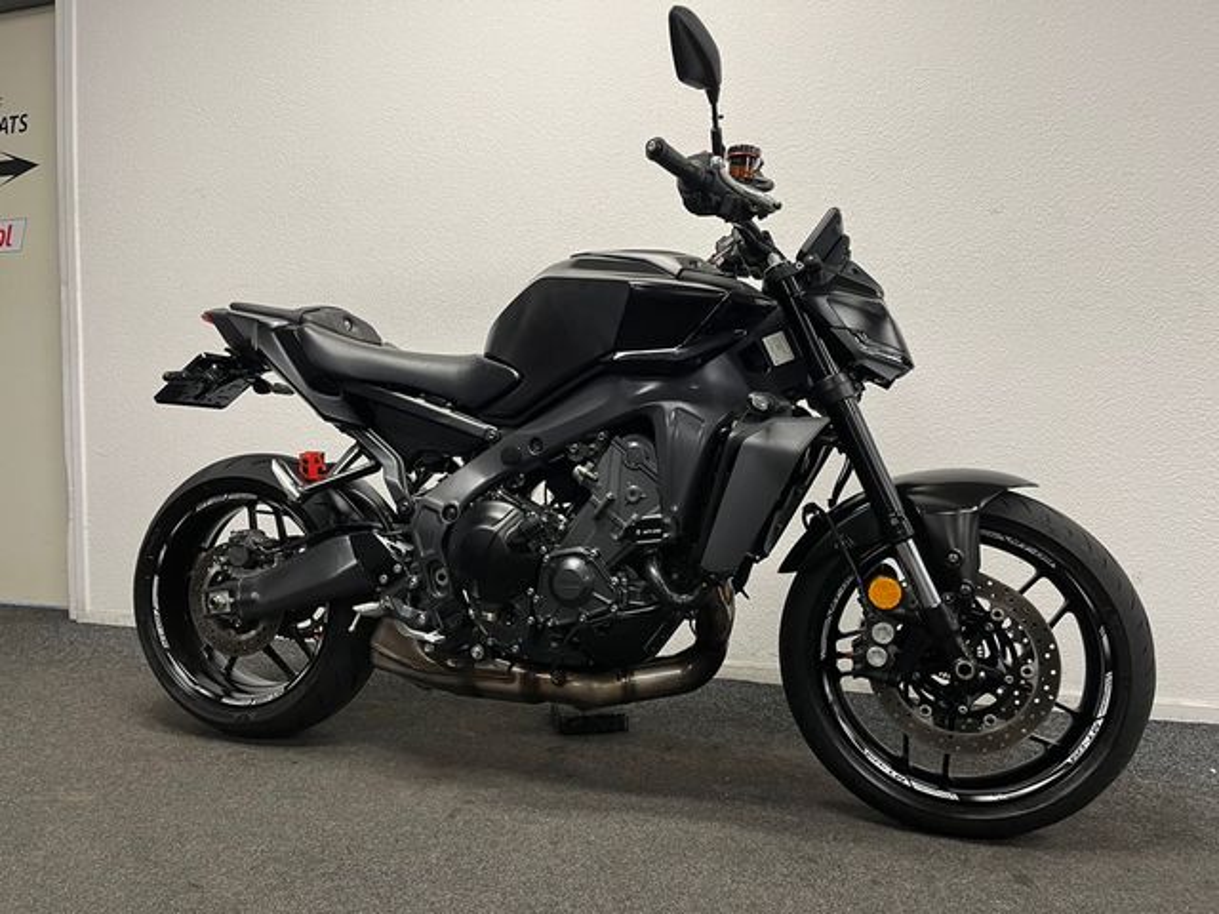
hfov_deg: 67.3
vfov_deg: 53.1
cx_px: 610
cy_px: 457
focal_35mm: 26
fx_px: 916
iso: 80
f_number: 1.6
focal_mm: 5.1
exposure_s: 1/50
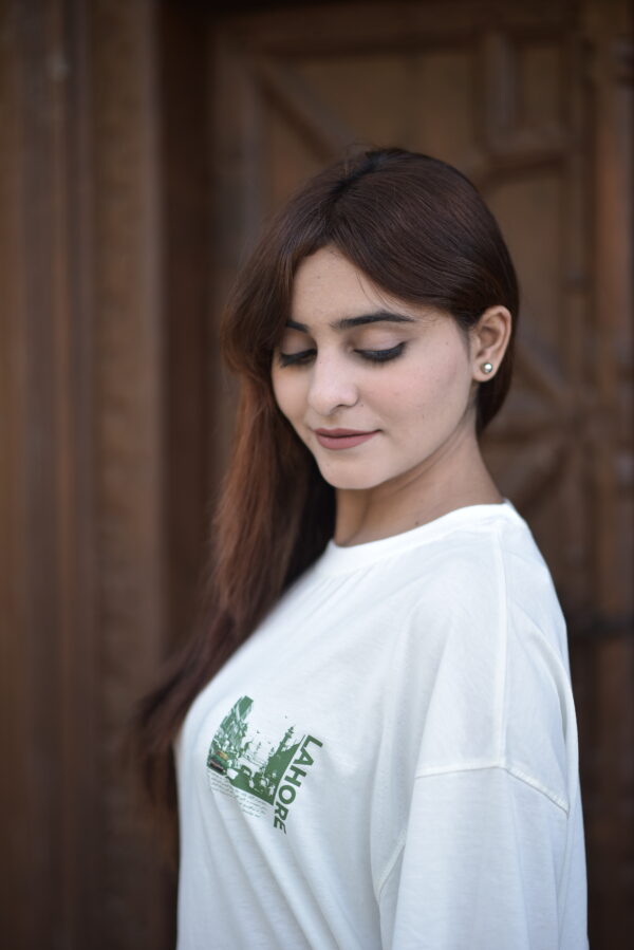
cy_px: 475
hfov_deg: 16.1
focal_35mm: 85
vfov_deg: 23.9
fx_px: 2244
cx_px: 317
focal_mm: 85
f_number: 1.8
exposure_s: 1/500
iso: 160
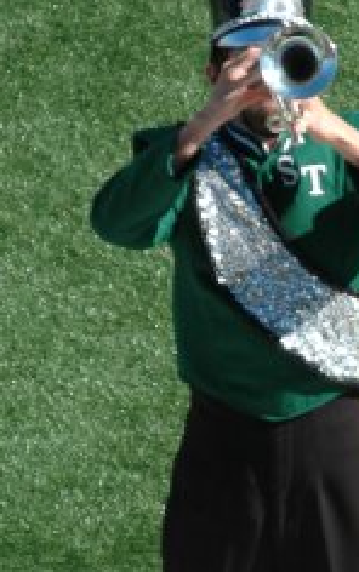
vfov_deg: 1.4
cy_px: 257
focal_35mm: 1551
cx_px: 285
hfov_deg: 0.8
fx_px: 24221
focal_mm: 400
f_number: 5.6
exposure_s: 1/640
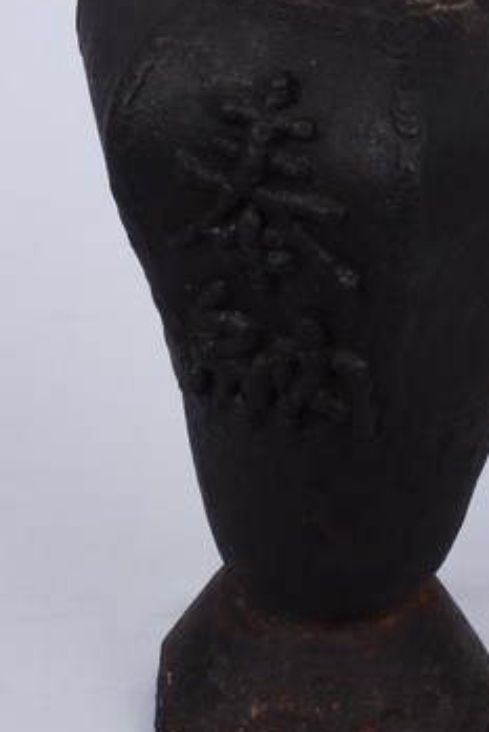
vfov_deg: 12.4
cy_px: 275
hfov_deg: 8.3
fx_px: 3358
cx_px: 365
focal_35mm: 165
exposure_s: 1/100
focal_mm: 60
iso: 100
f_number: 25
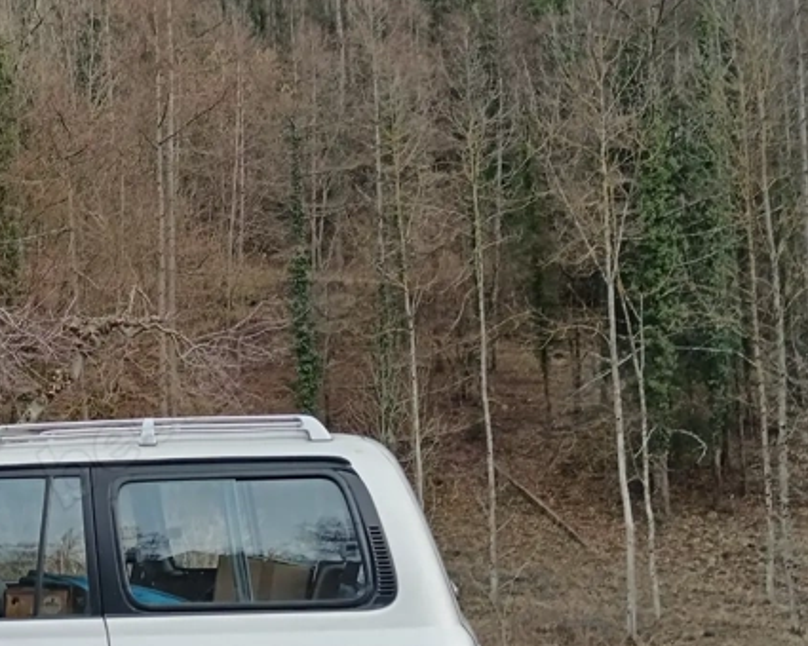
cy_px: 391
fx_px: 1483
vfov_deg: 24.5
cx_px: 78
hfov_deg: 29.2
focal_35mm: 62
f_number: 1.9
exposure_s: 1/100
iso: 247
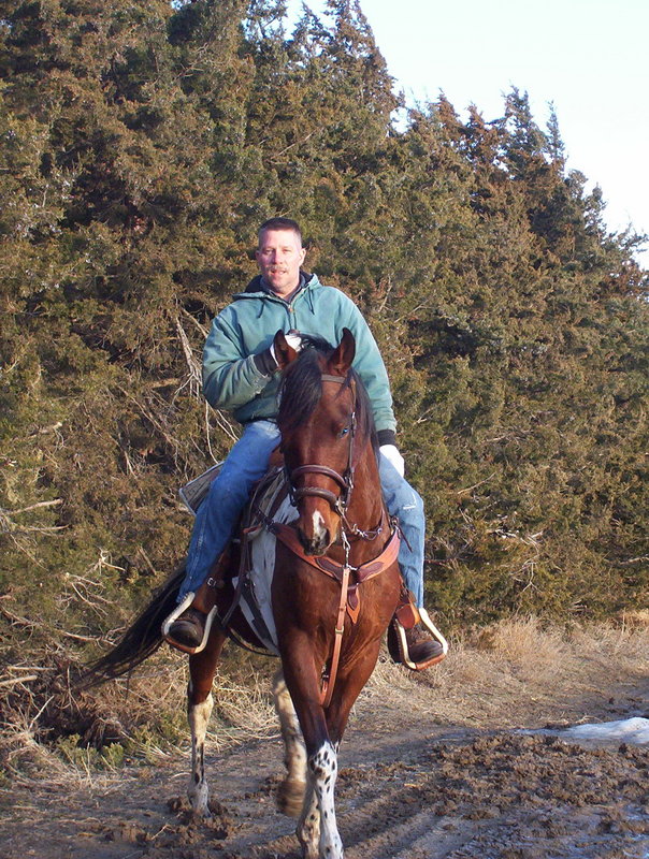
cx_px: 324
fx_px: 3087
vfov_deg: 15.9
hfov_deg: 12.0
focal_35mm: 124
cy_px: 430
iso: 140
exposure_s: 1/125
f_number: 4.62
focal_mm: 16.3
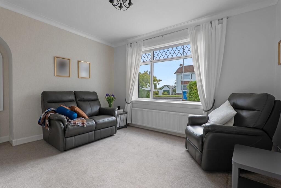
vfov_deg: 73.8
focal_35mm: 16
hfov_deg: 96.7
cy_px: 94
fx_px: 125
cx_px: 140
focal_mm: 16
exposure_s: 1/20
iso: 200
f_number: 8
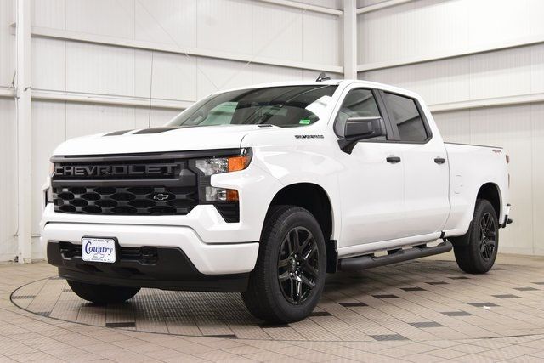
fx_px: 793
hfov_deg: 37.8
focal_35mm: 52
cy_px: 182
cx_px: 272
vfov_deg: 25.8
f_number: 8
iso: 1600
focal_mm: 35
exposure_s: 1/60
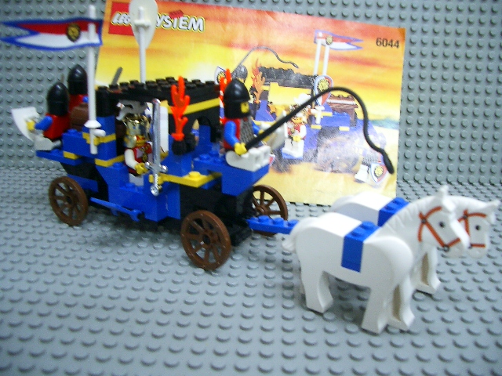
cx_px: 251
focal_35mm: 35
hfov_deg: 52.6
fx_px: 508
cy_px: 188
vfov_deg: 40.7
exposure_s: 1/13
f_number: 2.6
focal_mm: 5.8
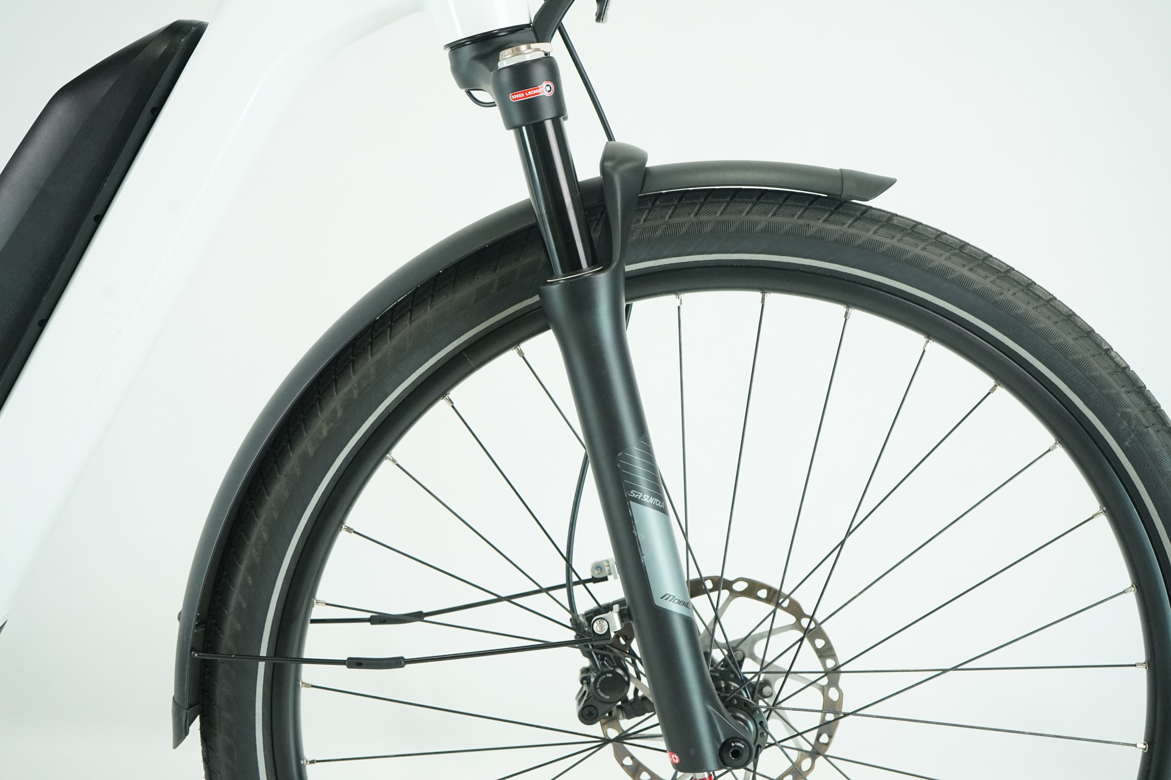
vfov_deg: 29.2
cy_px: 390
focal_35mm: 46
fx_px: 1496
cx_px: 586
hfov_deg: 42.7
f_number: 6.3
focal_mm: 46
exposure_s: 1/200
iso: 2500
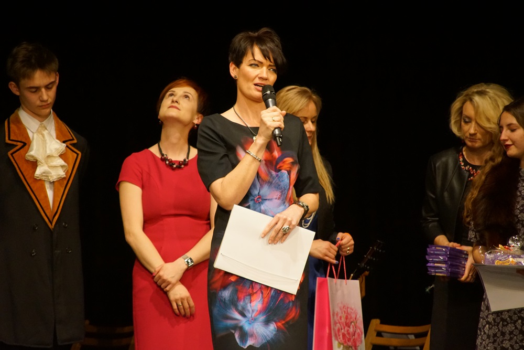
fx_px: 4367
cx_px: 262
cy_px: 175
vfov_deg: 4.6
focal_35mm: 300
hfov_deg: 6.9
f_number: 6.3
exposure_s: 1/125
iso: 3200
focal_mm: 200
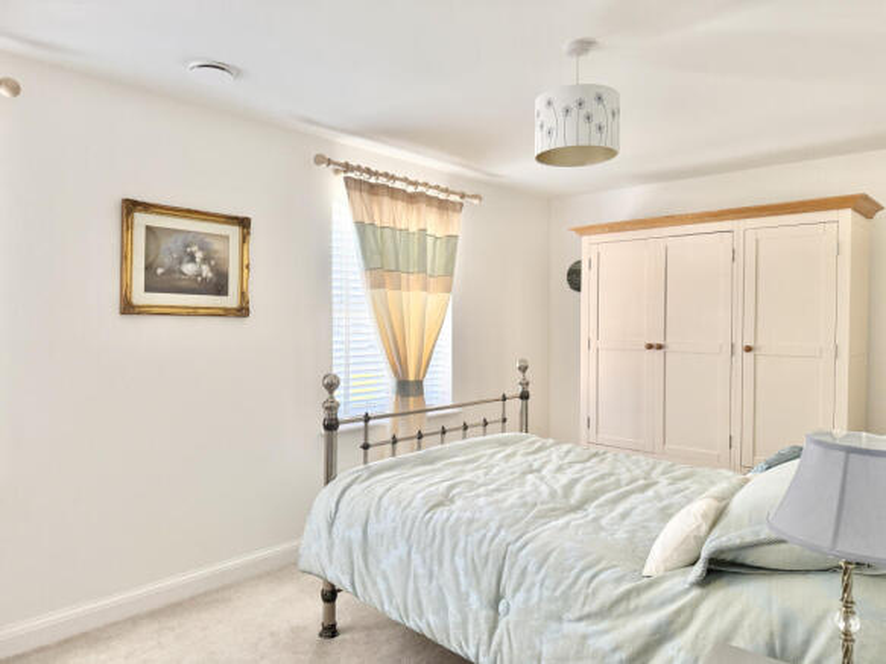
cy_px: 332
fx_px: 614
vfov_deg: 56.8
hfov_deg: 71.6
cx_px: 443
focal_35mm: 24
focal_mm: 6.76
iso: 200
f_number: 1.78
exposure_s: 1/188
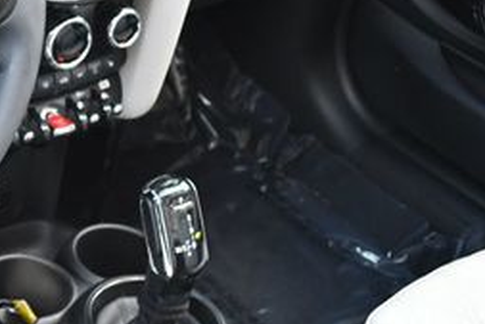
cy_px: -2
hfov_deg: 20.6
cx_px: -127
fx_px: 1227
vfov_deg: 14.8
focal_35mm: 91
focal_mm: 18
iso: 720
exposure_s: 1/250
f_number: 3.5
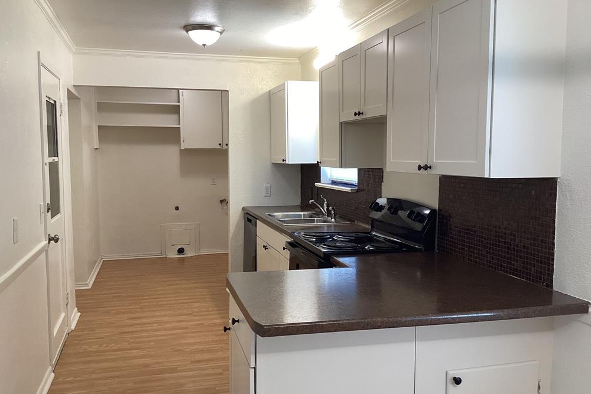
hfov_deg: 57.2
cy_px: 202
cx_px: 291
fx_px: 542
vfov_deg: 40.0
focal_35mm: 33
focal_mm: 3.3
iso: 125
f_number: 2.4
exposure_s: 1/60
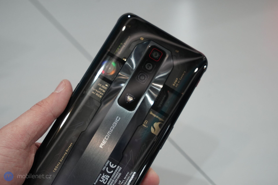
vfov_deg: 23.0
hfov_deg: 33.9
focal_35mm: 59
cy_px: 92
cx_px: 139
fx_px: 456
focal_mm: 59
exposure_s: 1/160
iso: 3200
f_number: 6.3
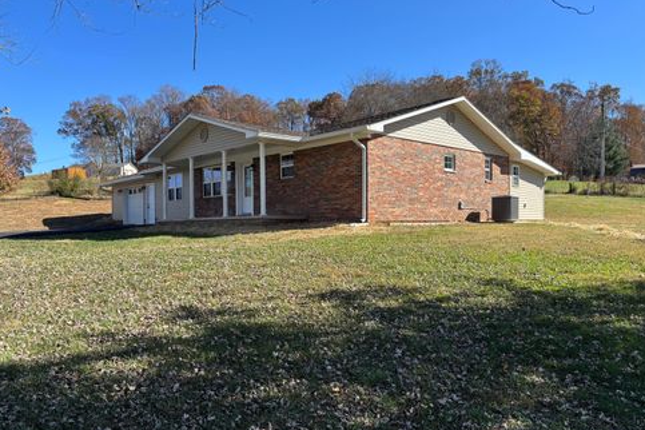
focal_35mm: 28
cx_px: 323
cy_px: 224
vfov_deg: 46.4
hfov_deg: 65.5
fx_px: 502
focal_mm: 5.96
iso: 50
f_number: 1.6
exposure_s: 1/1876
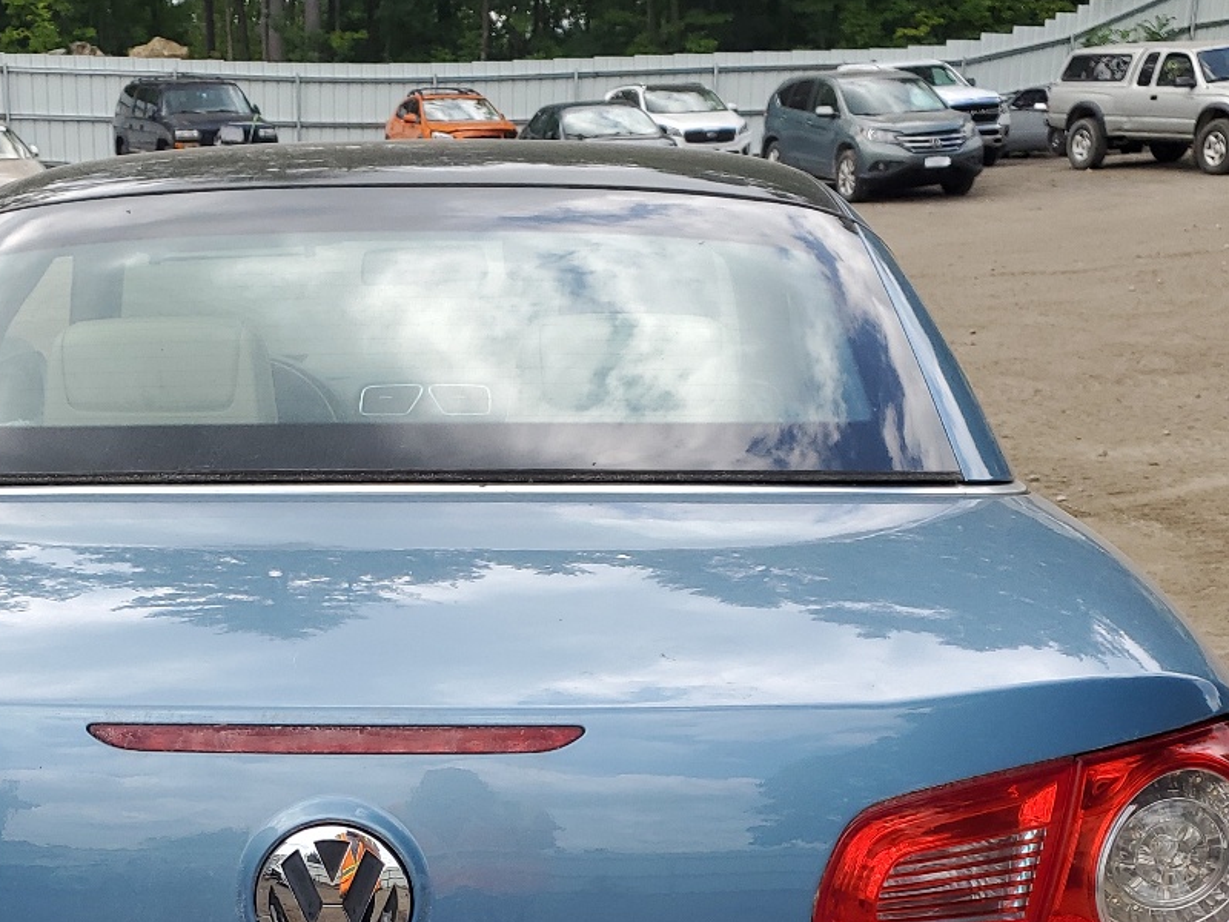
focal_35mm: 52
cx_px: 395
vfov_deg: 26.8
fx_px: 1846
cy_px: 879
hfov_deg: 36.4
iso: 50
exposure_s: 1/1250
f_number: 1.5
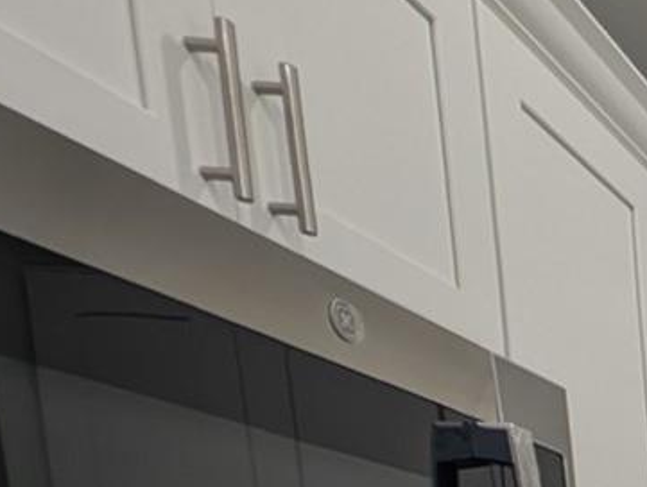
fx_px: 992
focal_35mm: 53
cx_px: 1321
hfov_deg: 18.9
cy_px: 824
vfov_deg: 21.0
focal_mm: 2.23
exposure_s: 1/120
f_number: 1.95
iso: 76
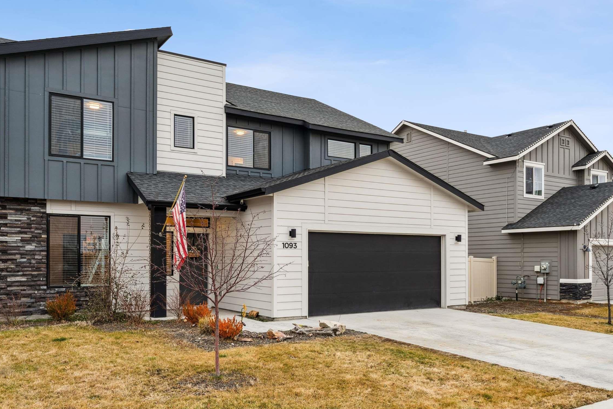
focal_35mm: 31
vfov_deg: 42.3
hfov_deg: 60.8
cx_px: 294
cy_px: 261
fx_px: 522
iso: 400
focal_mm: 22.5
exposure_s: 1/13
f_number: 13
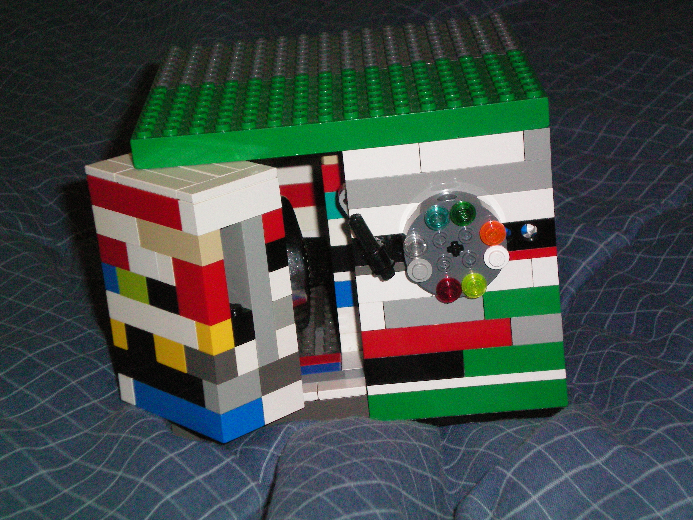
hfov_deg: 22.5
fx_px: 1742
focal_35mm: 87
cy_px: 260
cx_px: 346
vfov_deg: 17.0
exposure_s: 1/100
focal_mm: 14.3
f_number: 5.1
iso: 400
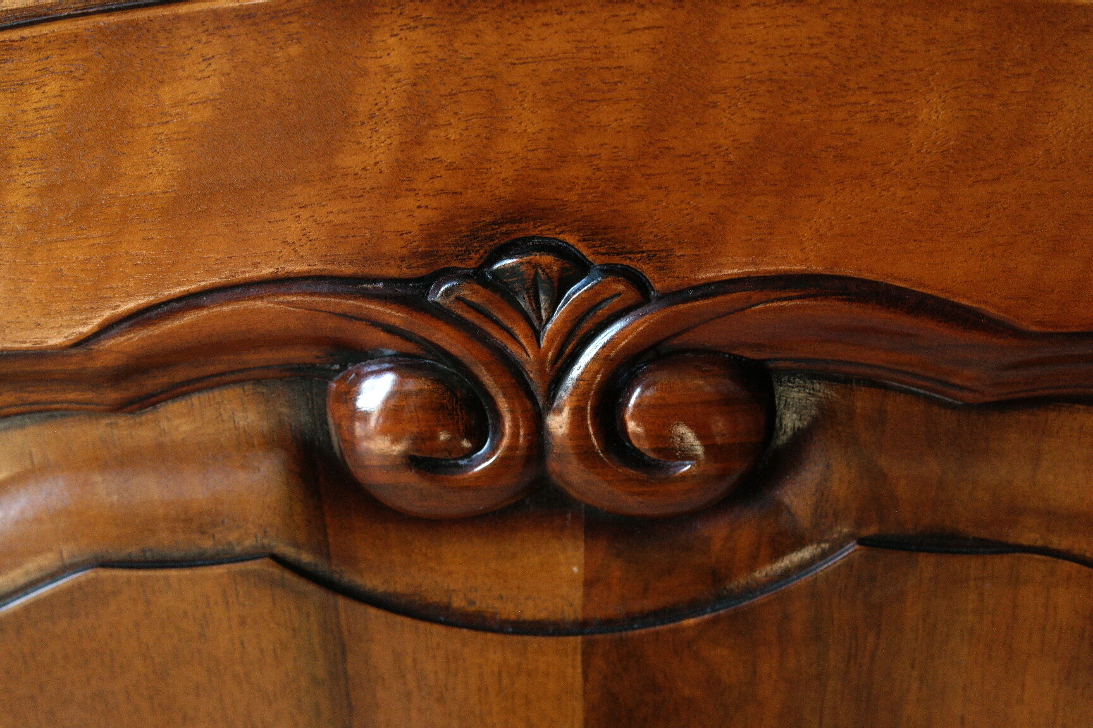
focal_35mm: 58
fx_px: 1761
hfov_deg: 34.5
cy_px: 364
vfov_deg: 23.4
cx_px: 546
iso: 800
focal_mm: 38
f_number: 5.6
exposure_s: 1/30
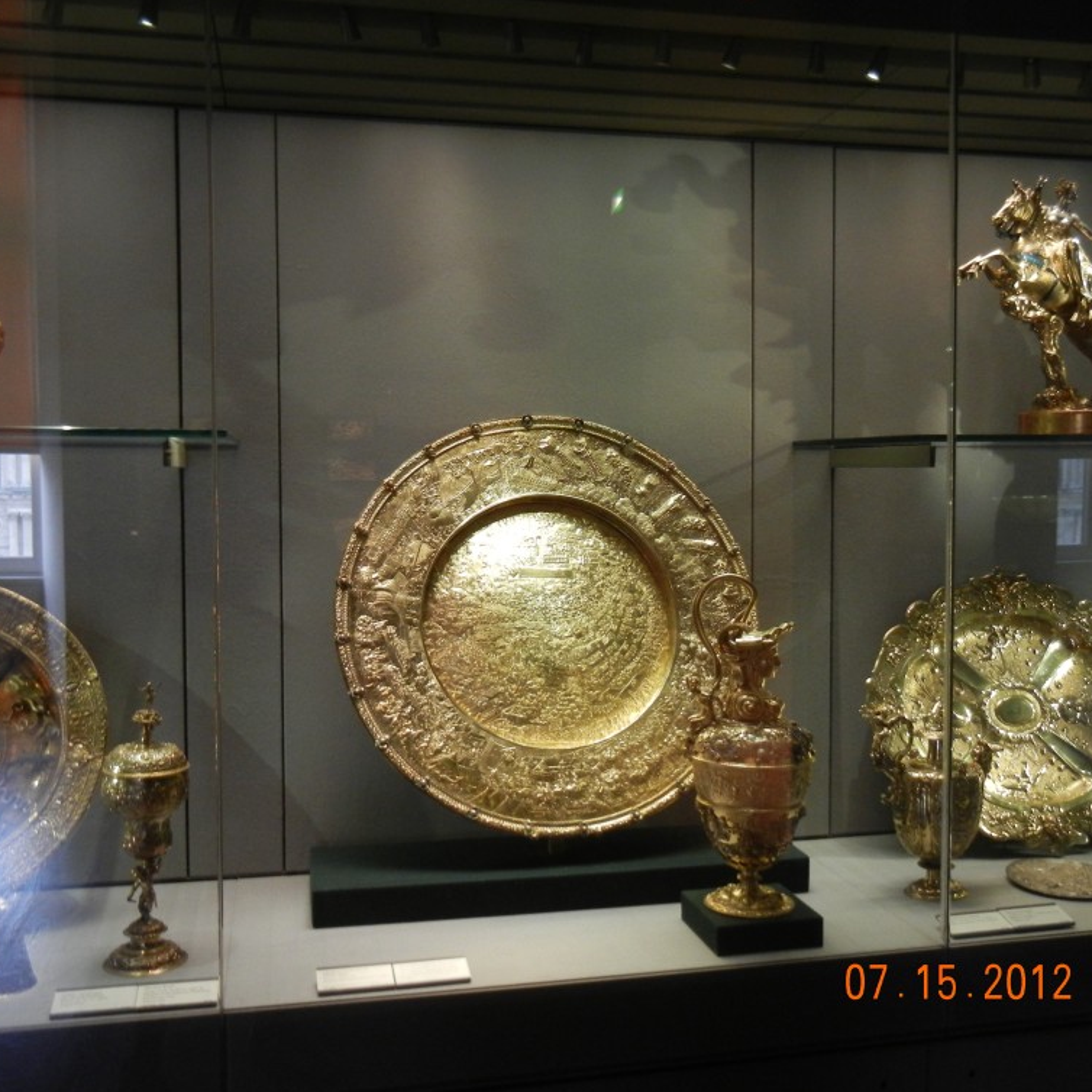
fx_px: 1285
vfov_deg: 46.0
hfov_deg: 46.0
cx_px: 559
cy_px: 542
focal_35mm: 36
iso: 400
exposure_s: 1/19.8
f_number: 3.5
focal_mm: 5.4
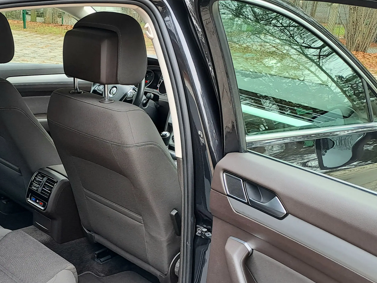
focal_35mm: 46
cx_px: 108
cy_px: 198
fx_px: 501
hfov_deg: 40.4
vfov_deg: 31.2
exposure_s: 1/50
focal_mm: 4.65
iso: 50
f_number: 1.8
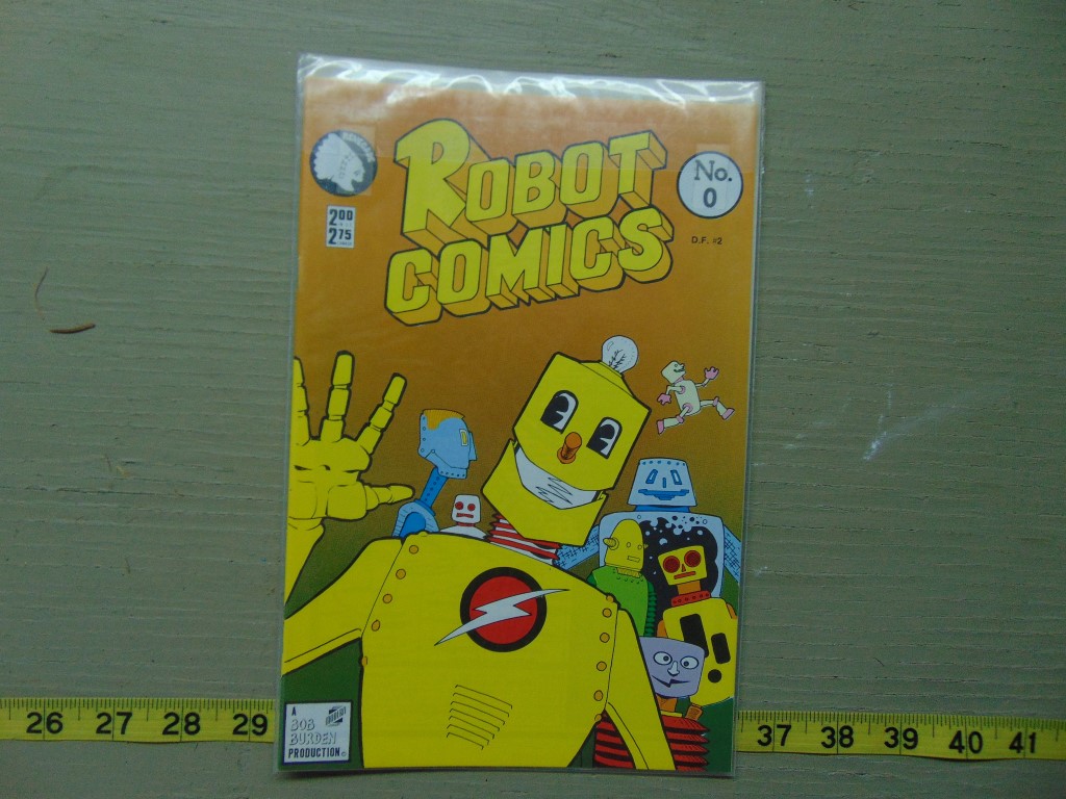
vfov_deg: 54.9
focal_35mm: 25
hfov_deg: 69.4
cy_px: 400
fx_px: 770
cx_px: 533
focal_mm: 4.5
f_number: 3
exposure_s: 1/30
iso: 160
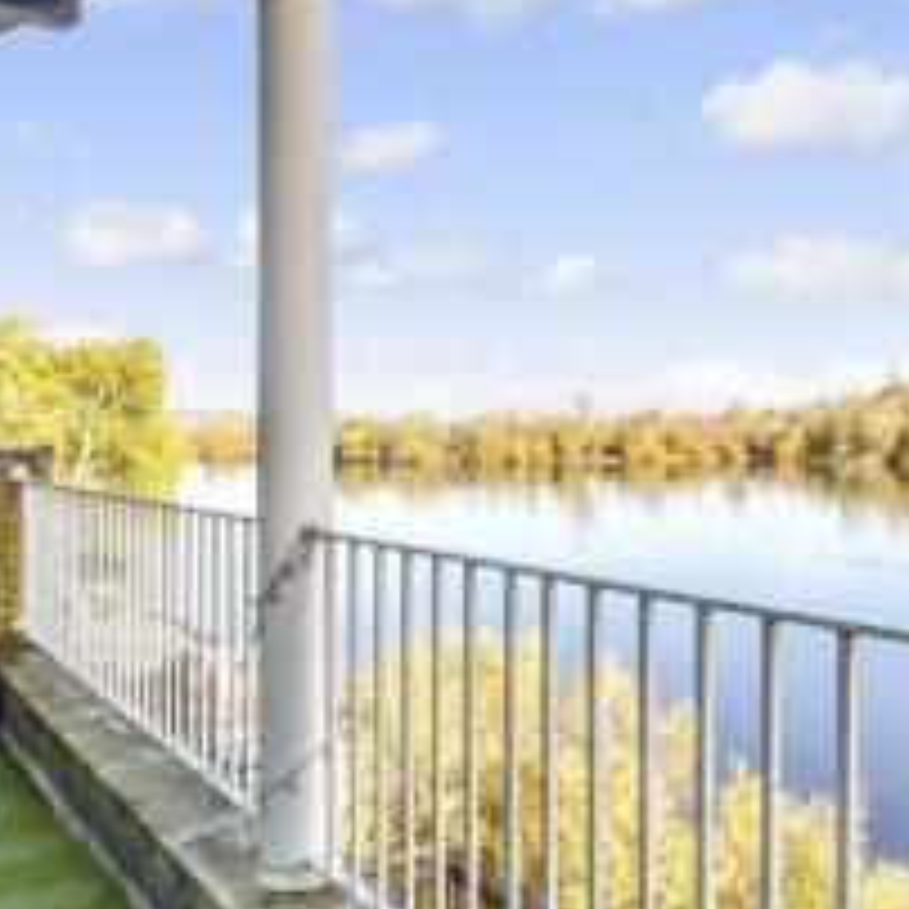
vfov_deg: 54.0
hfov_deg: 53.6
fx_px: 891
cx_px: 549
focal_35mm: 30
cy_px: 475
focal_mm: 10
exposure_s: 1/250
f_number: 8
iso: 320
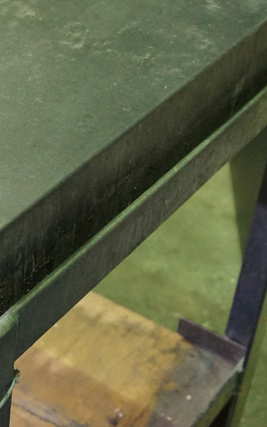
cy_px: 134
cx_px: -84
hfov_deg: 15.8
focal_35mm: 78
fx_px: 909
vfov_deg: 26.2
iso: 3200
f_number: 4.5
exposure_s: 1/40
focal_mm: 23
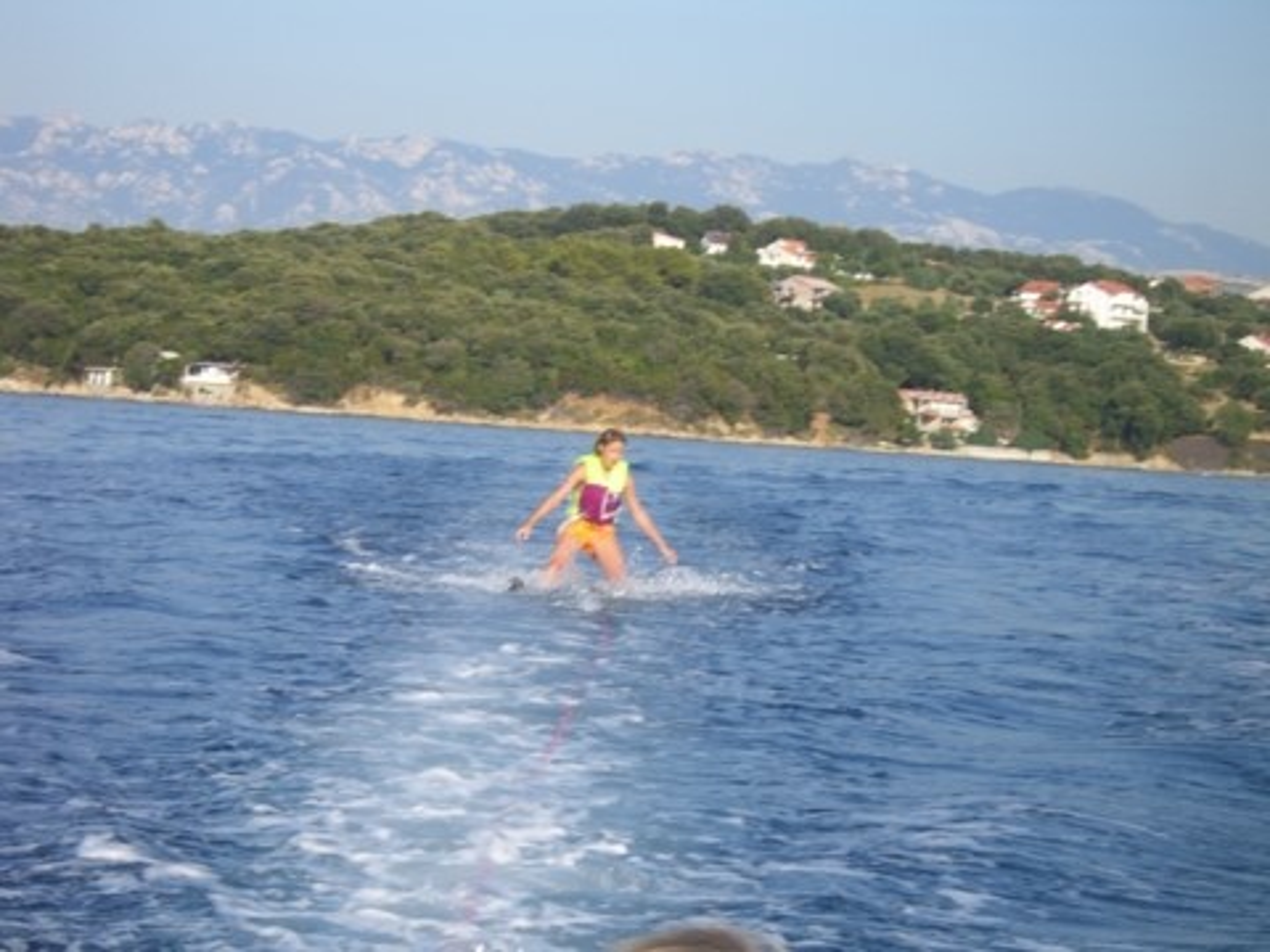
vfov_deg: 13.0
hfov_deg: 17.3
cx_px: 635
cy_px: 476
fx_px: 4182
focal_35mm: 114
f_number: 8.3
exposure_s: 1/160
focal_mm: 18.6
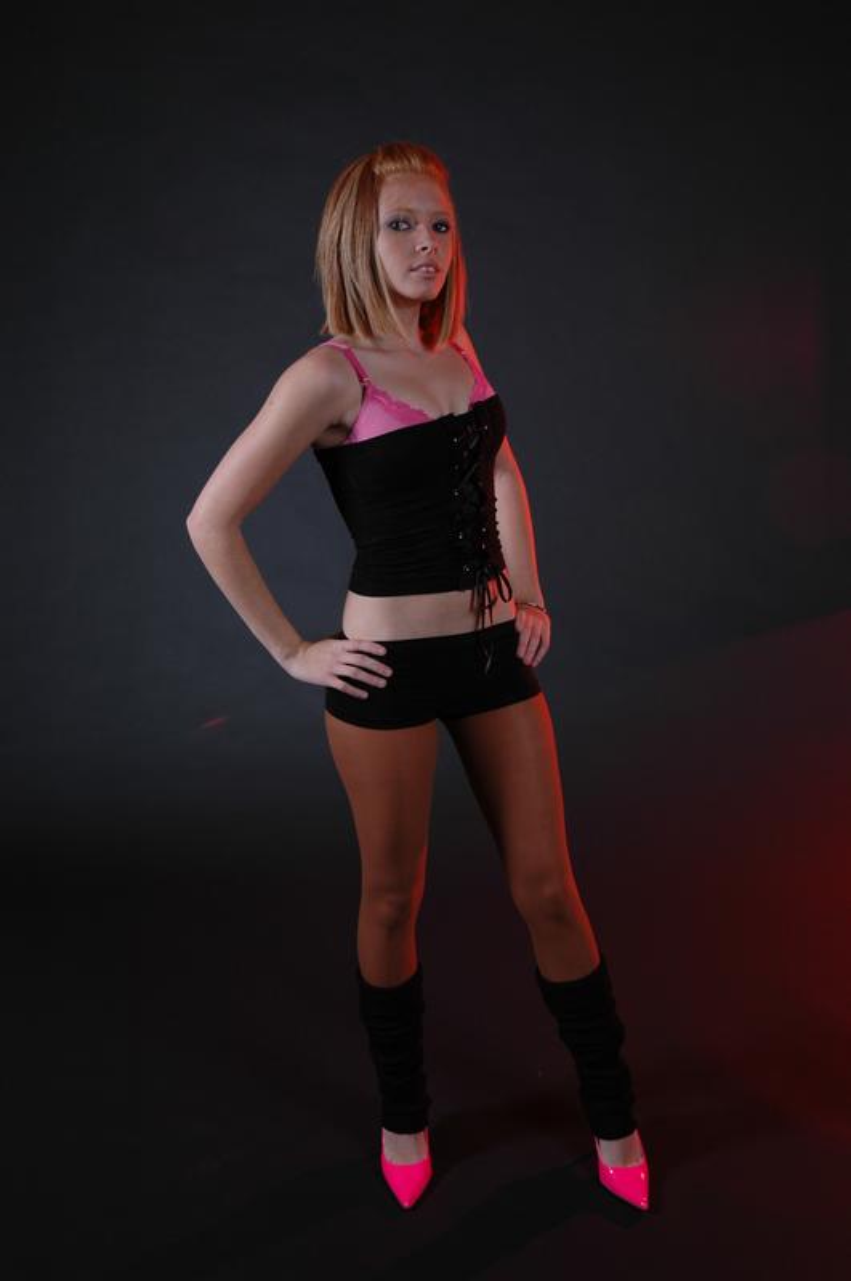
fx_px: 1652
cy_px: 640
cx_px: 426
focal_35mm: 46
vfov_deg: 42.4
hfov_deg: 28.9
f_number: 4.5
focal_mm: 31
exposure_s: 1/640
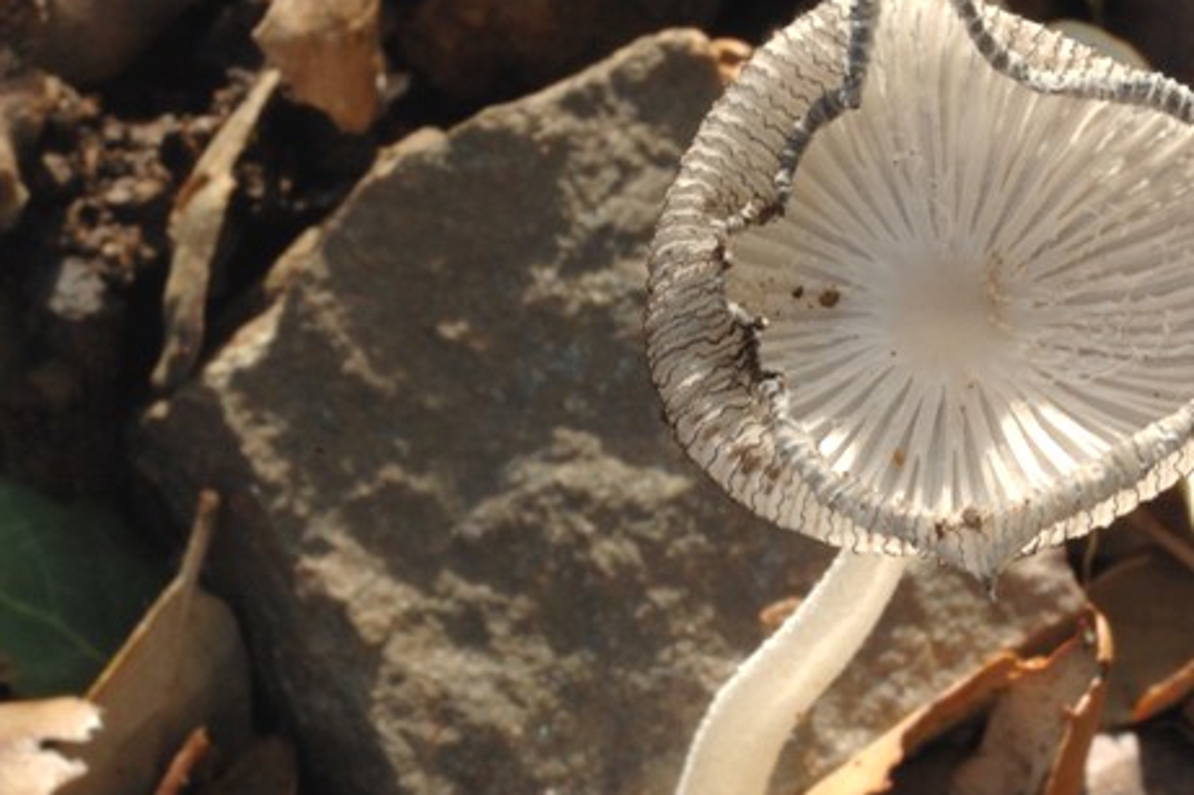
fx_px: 4144
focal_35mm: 125
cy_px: 443
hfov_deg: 16.4
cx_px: 614
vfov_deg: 11.0
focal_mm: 60
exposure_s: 1/5
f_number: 36
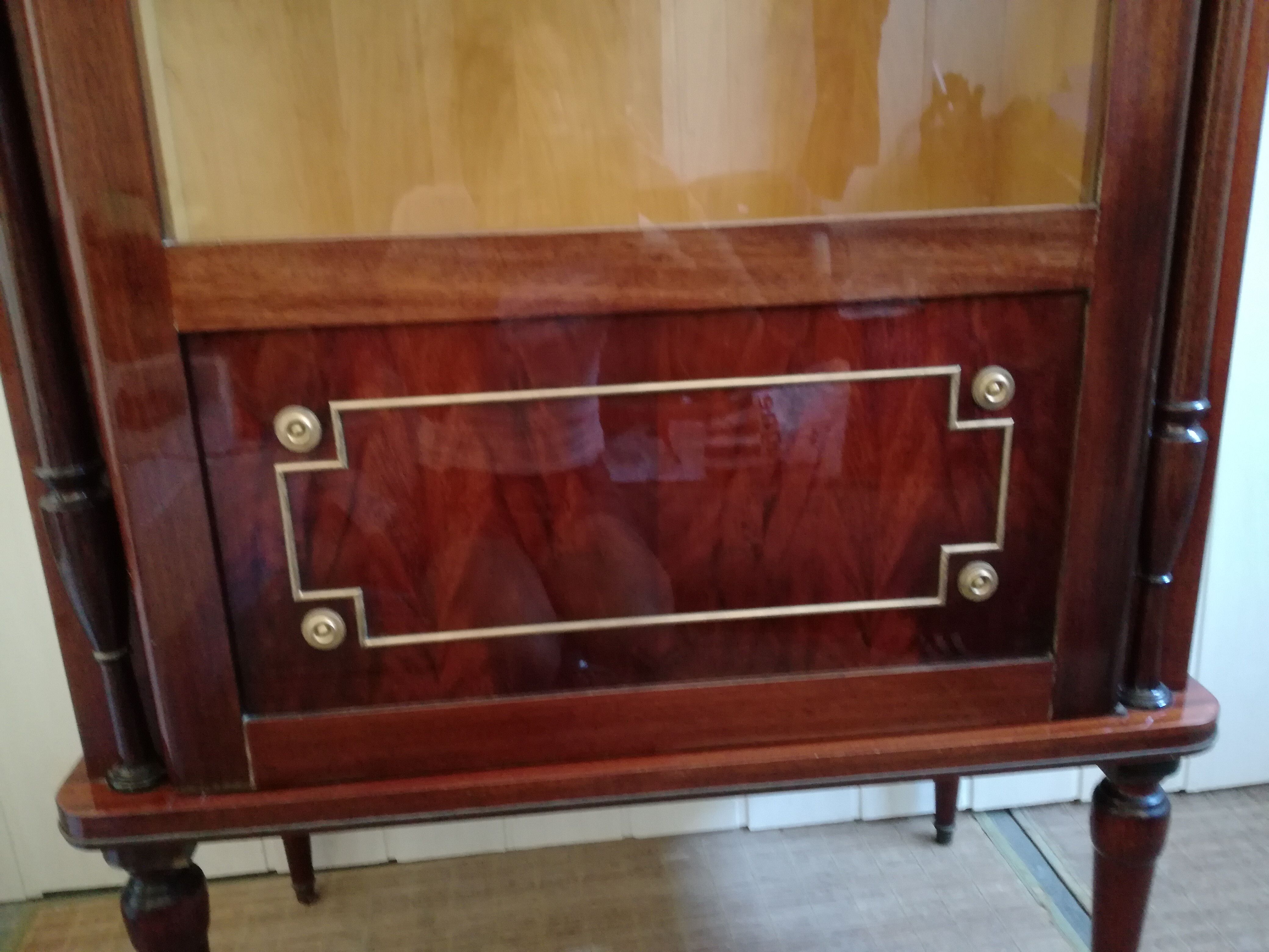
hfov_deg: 65.3
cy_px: 476
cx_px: 634
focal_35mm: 27
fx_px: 990
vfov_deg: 51.4
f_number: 2
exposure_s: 1/16.7
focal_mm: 3.79
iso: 640
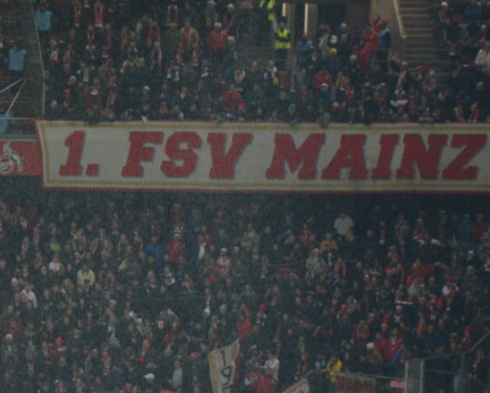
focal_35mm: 430
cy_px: 334
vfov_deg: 3.6
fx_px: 6245
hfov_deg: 4.5
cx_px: 76
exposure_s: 1/125
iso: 1600
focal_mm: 105
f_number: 5.6
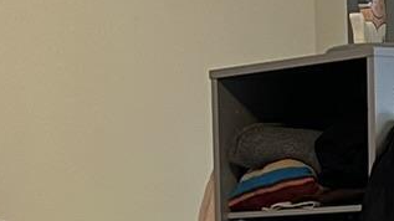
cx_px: 184
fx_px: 1911
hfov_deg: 11.8
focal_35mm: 183
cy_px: 610
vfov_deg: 6.2
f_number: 1.6
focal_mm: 4.2
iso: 125
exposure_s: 1/72
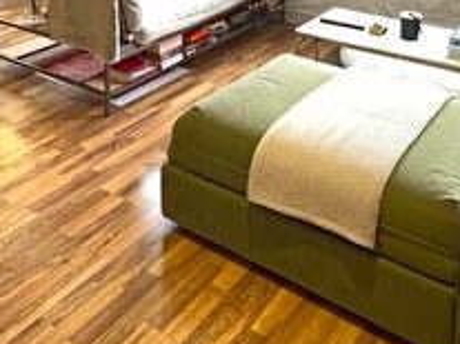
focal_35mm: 44
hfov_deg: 42.7
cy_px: -79
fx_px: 584
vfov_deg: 28.2
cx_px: 173
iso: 500
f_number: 1.8
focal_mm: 1.57
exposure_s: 1/50
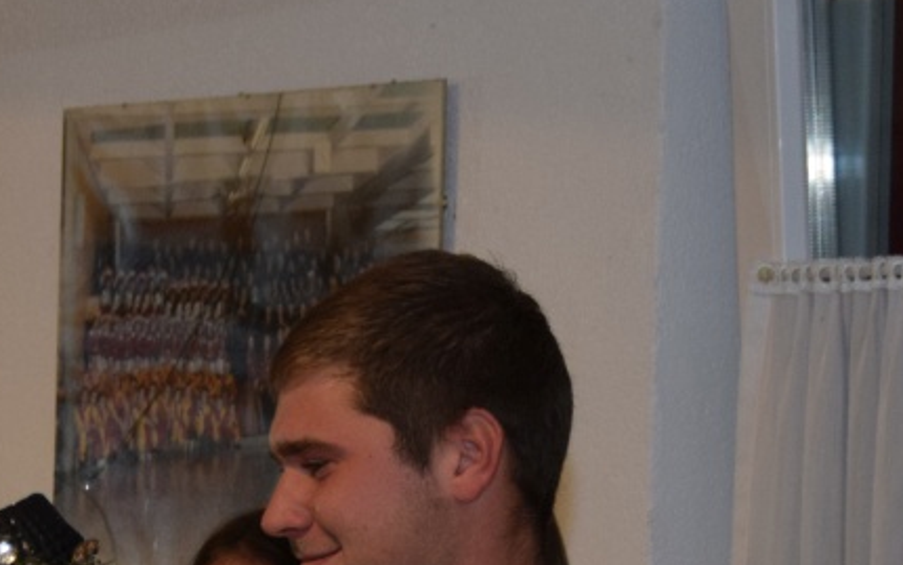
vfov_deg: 4.5
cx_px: 393
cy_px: 870
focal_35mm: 288
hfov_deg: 7.3
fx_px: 7089
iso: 640
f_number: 6.3
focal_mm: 50
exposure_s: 1/60
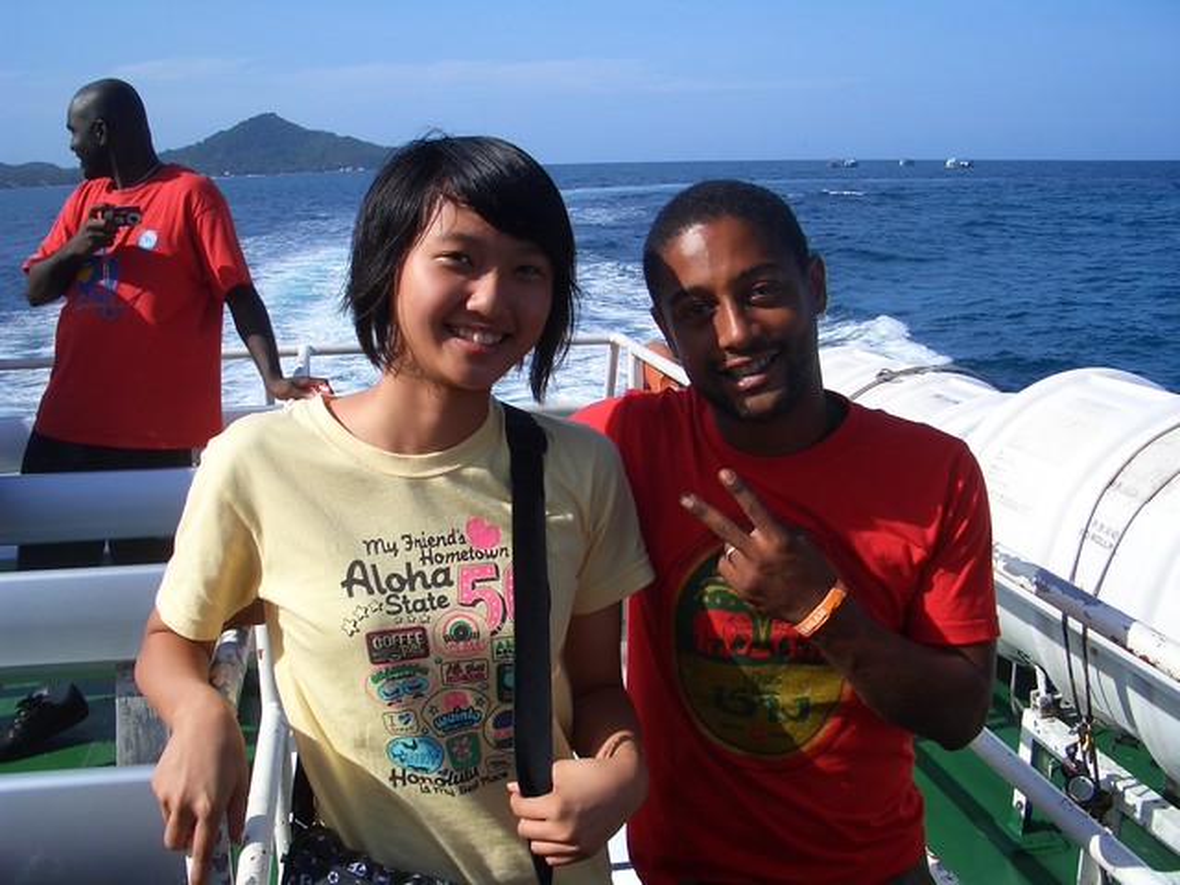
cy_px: 442
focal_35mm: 35
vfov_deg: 40.7
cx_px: 590
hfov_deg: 52.6
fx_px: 1193
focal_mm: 5.8
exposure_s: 1/640
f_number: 4.3
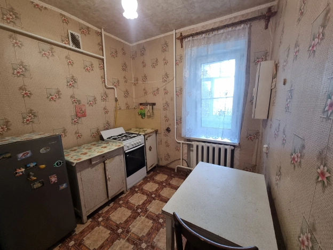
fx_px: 125
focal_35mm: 13
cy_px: 125
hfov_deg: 106.2
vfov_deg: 89.9
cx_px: 166
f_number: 2.2
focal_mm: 2.2
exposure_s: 1/50
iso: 400
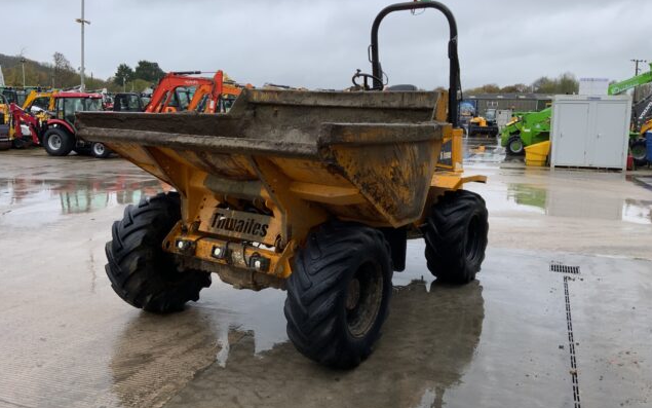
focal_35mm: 31
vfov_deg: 40.6
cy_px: 183
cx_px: 327
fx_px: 551
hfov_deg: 61.2
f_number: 1.8
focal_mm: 3
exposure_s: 1/100
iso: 50
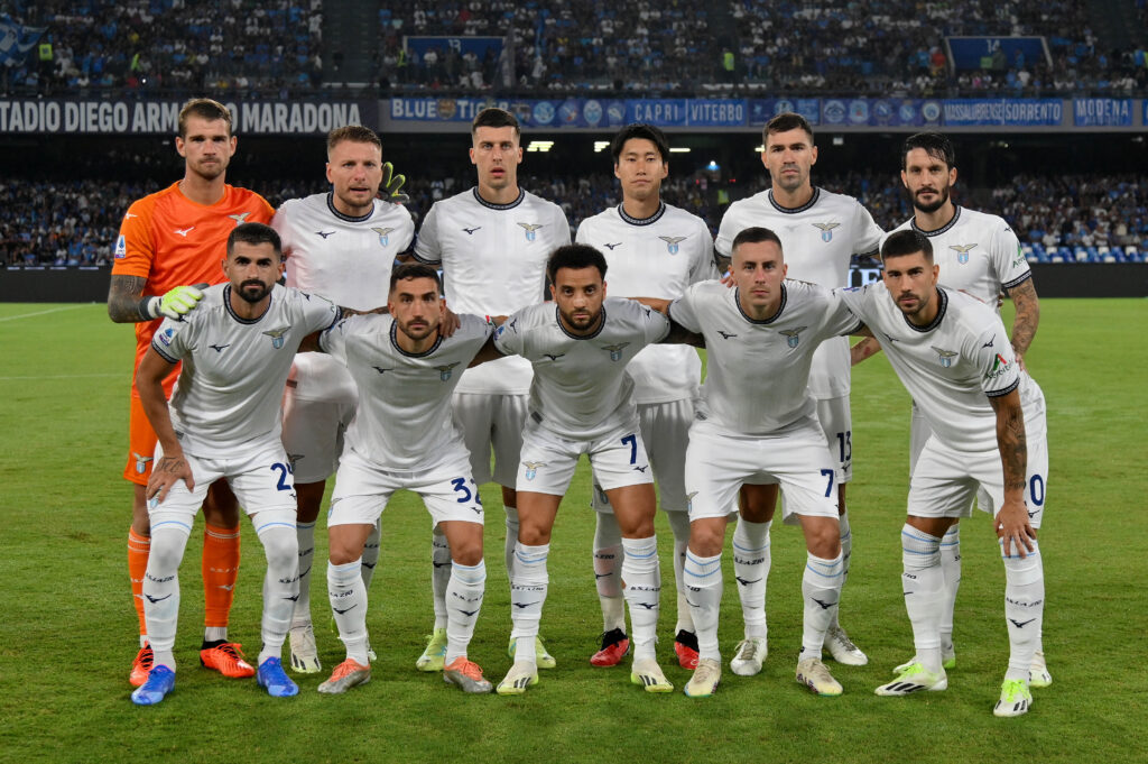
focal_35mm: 55
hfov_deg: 36.3
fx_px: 1752
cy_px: 382
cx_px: 574
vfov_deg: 24.6
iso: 1600
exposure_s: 1/800
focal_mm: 55
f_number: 5
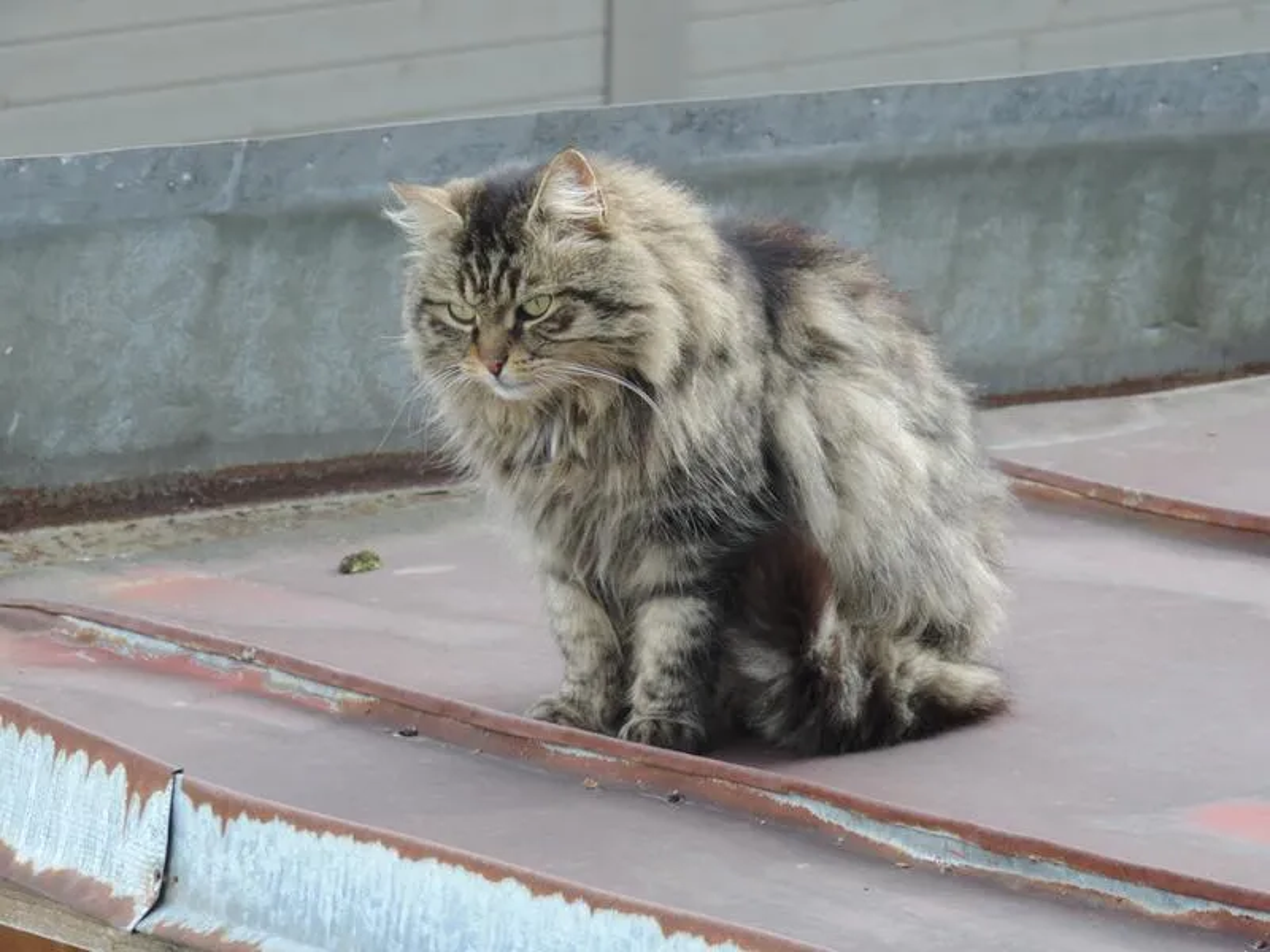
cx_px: 635
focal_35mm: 200
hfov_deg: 9.9
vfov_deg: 7.4
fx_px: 7338
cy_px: 476
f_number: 4.6
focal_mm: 35.6
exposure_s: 1/125
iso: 180
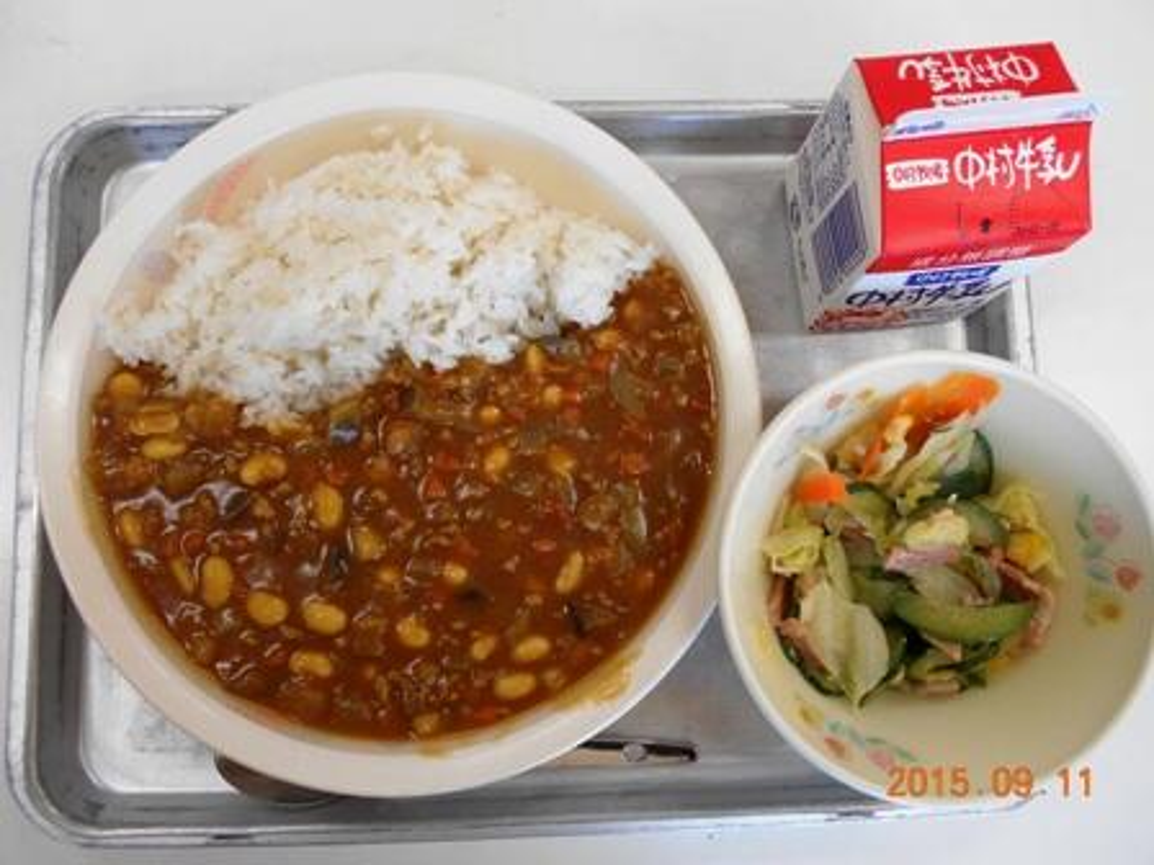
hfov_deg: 67.3
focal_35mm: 26
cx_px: 577
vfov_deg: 53.1
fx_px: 867
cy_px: 432
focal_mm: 4.6
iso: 80
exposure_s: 1/30
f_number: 3.2
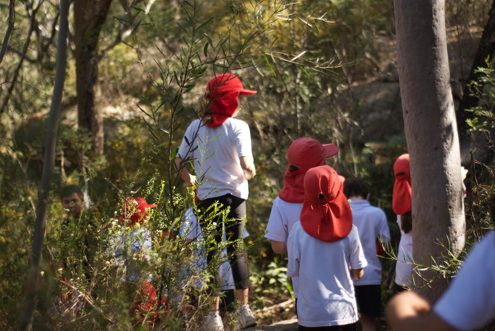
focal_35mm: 75
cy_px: 166
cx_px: 248
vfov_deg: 18.2
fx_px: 1032
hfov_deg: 27.0
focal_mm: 50
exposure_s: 1/640
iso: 125
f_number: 2
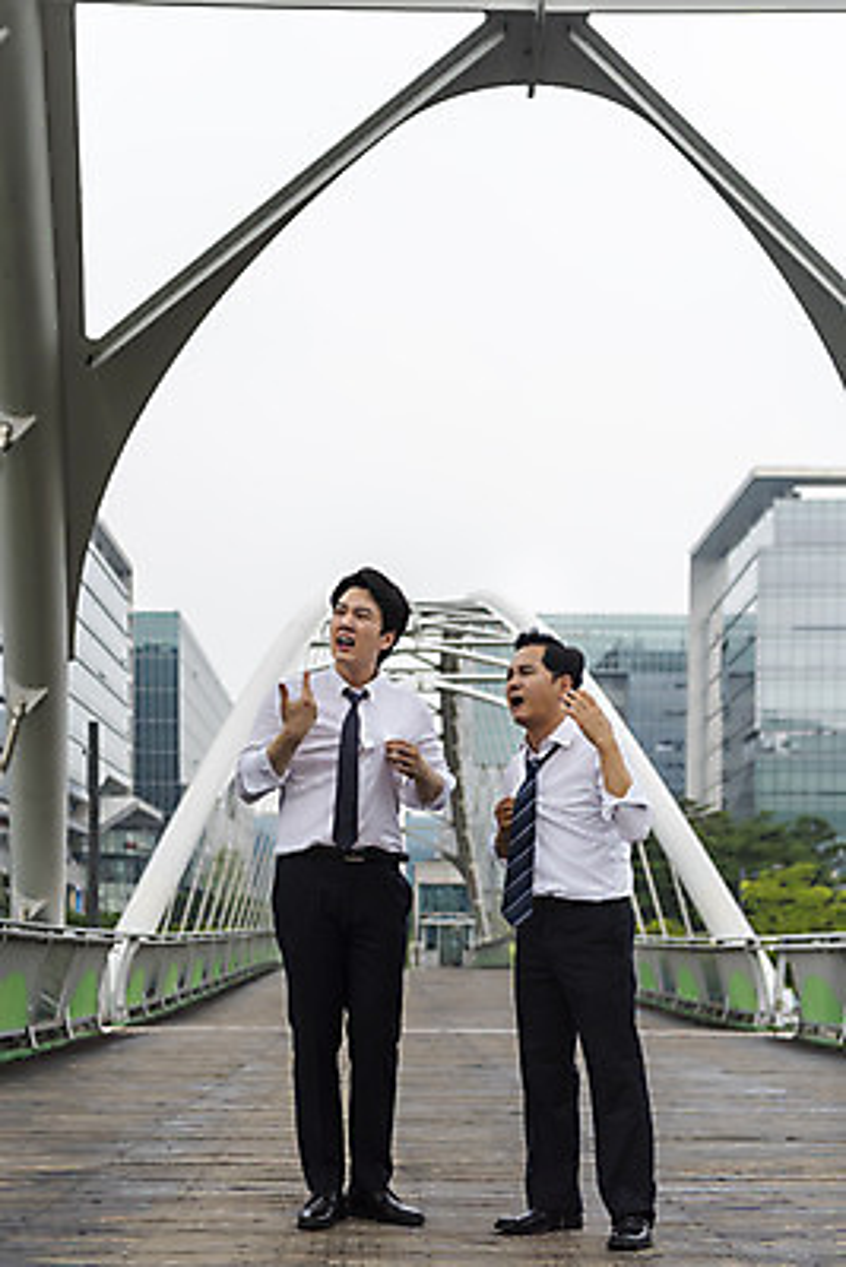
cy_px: 634
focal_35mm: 50
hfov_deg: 27.0
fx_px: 1761
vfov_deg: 39.6
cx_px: 423
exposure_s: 1/4000
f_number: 2.8
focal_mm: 50
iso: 400
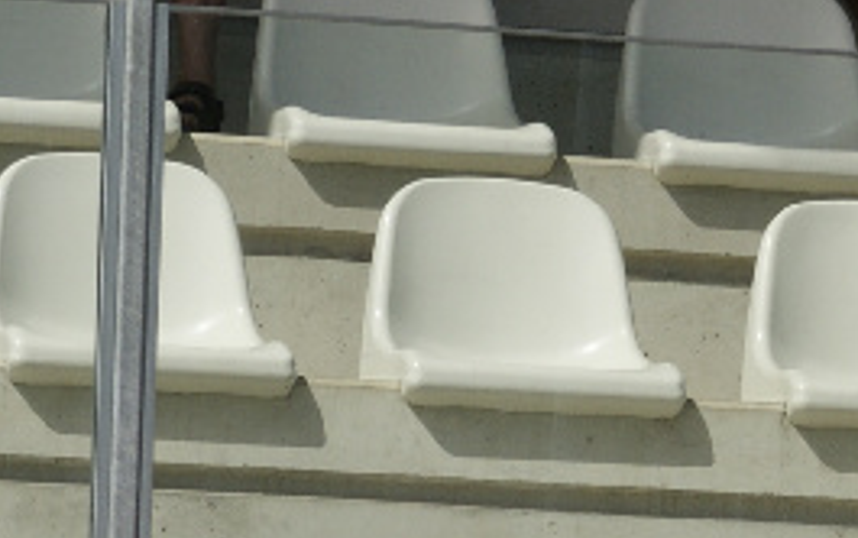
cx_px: 887
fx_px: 10108
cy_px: 1458
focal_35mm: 432
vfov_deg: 3.0
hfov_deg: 4.9
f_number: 6.3
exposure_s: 1/800
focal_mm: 50
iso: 100
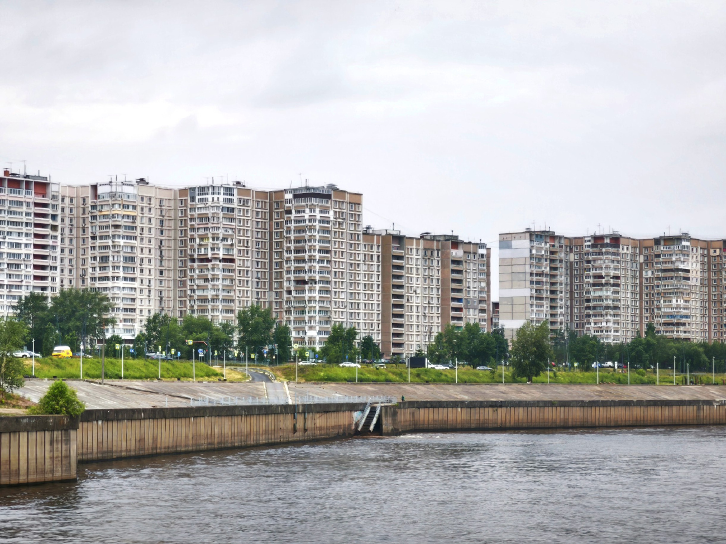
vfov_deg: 14.8
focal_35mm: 100
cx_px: 363
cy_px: 272
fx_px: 2097
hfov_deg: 19.6
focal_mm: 7.1
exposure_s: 1/99.9
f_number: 1.9
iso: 160
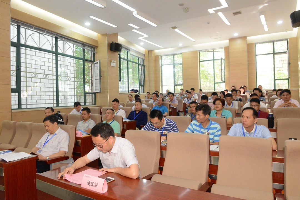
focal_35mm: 24
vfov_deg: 53.1
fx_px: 200
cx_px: 150
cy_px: 100
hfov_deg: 73.8
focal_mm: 24
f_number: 8
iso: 6400
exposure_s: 1/60
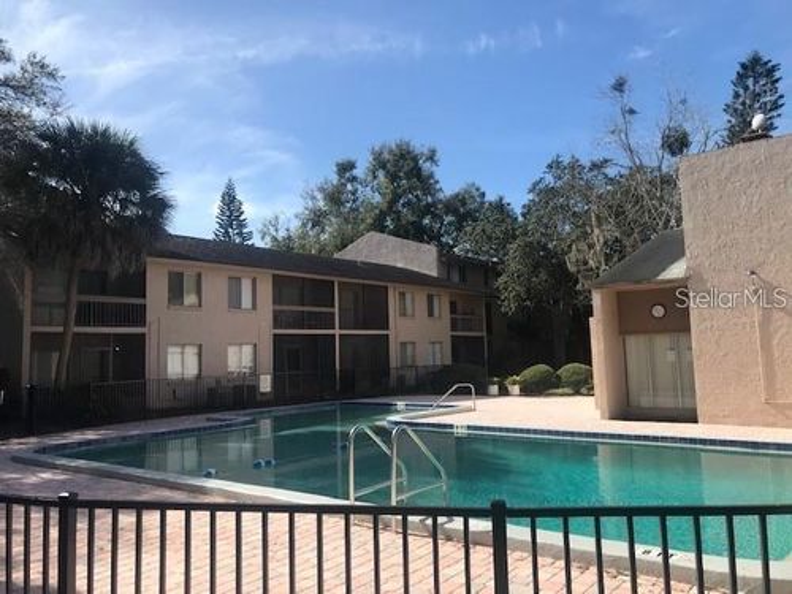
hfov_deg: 63.4
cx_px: 396
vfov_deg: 49.7
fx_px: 641
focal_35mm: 28
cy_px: 297
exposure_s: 1/2398
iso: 20
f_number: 1.8
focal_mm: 3.99
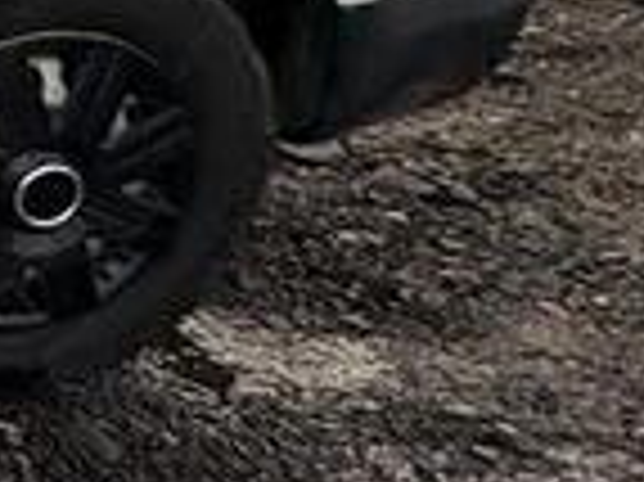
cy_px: -392
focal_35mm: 88
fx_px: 1636
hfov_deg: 12.9
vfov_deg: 14.6
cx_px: -1103
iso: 40
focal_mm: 2.22
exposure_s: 1/266
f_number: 2.2
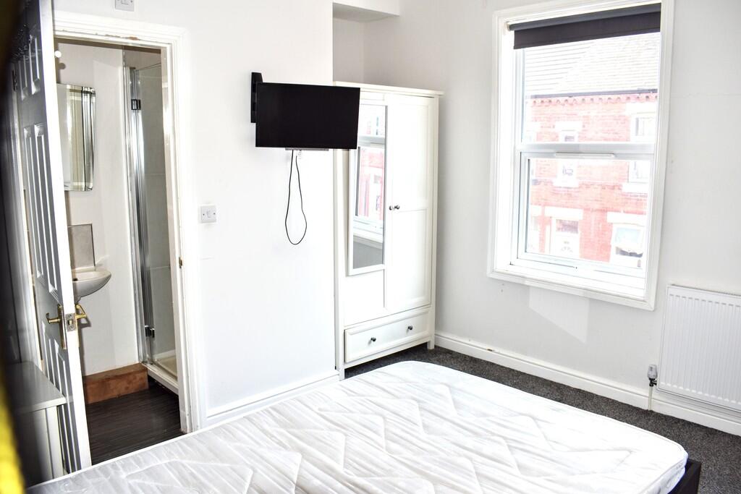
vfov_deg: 47.9
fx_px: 556
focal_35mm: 27
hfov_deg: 67.4
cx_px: 370
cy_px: 247
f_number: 5.6
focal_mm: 18
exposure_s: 1/125
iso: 200
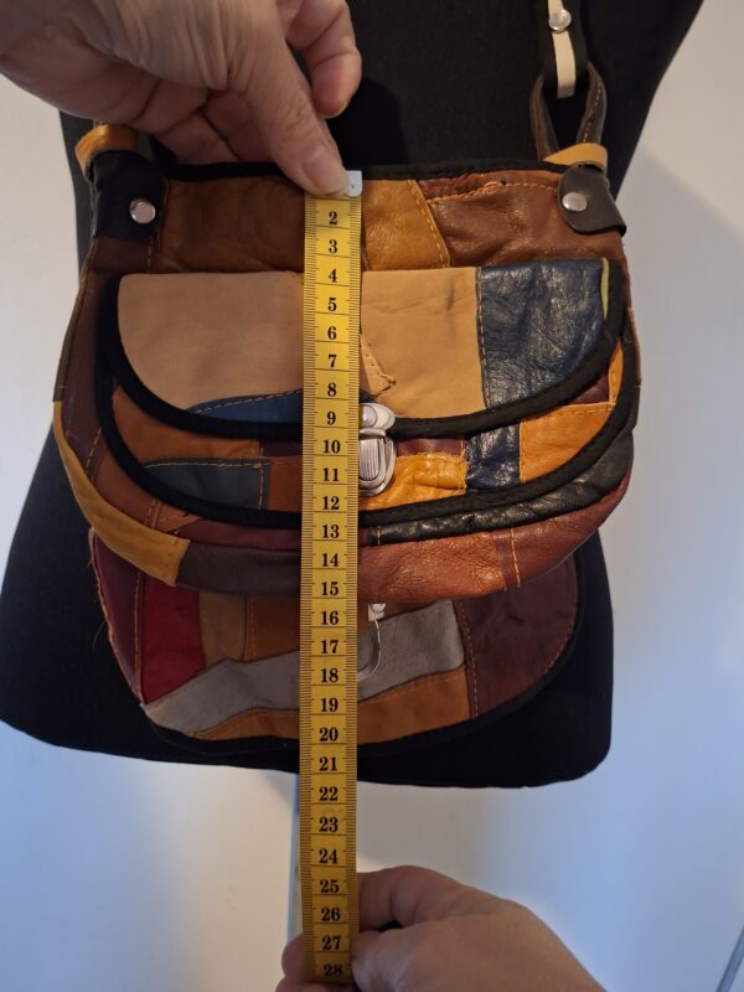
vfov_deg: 73.9
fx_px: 659
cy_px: 496
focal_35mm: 23
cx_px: 372
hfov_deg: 58.9
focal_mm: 5.54
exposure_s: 1/20
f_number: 1.8
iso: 1000
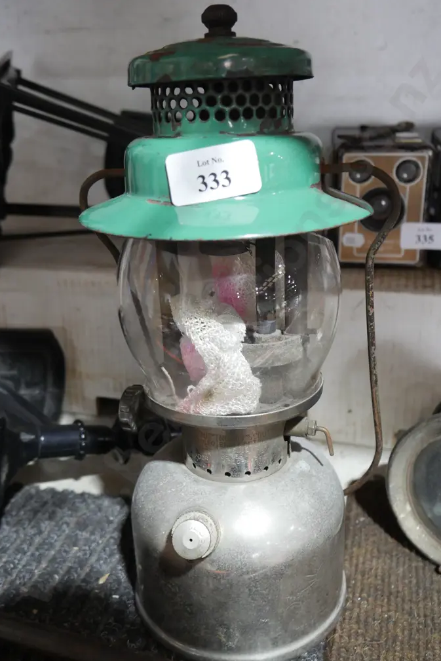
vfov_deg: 50.7
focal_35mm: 38
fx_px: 698
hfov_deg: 35.1
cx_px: 232
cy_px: 333
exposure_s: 1/60
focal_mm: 18
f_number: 4
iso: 1250
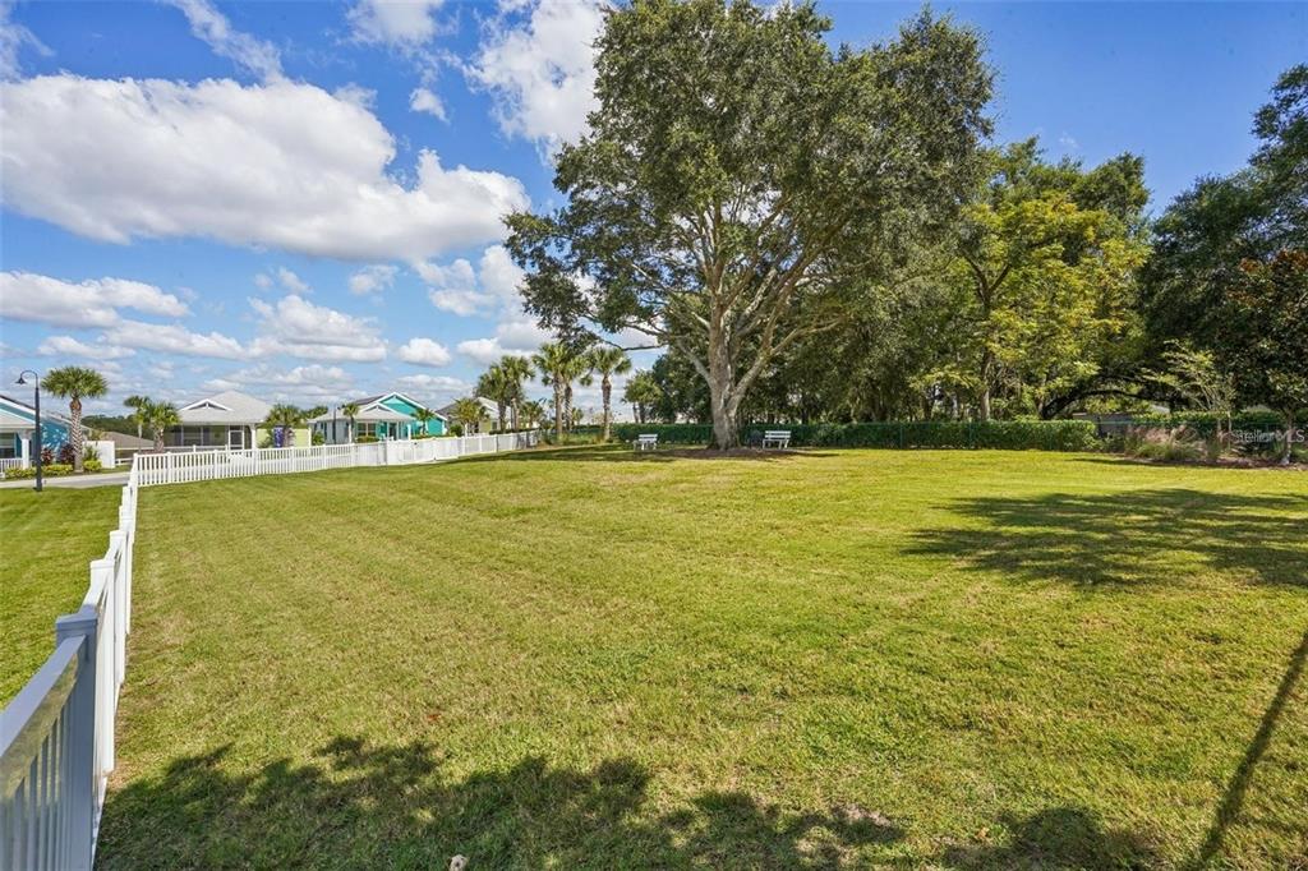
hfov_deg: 93.3
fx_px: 617
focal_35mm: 17
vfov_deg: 70.4
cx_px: 654
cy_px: 436
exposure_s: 1/60
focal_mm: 17
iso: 100
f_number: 18
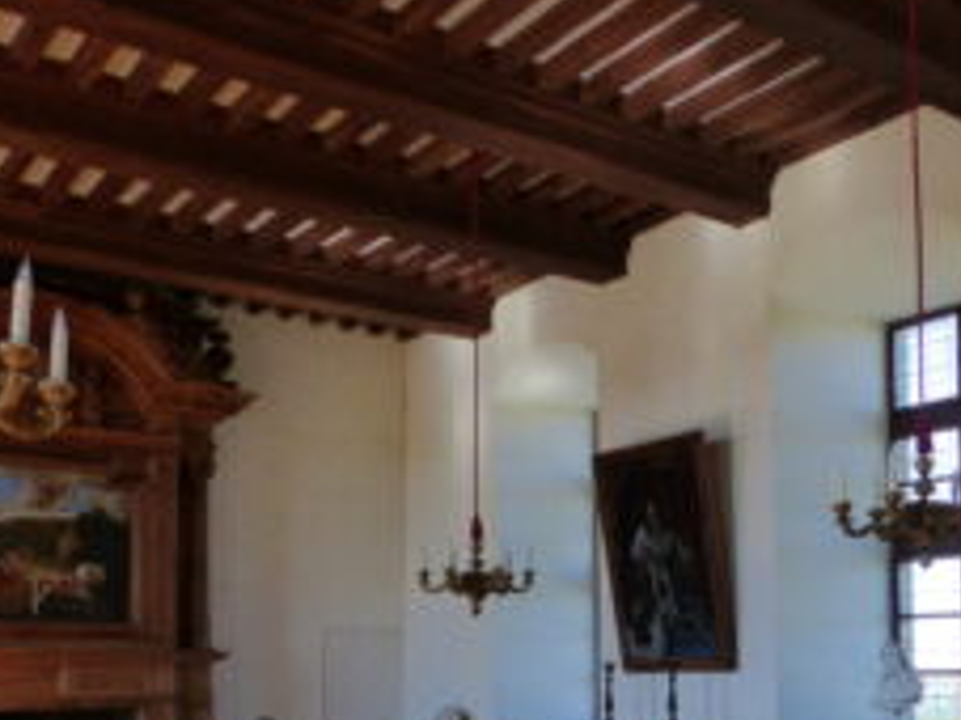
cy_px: 606
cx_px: 614
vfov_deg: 31.7
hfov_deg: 42.6
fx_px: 1221
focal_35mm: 44
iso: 200
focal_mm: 4.5
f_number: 2.8
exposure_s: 1/125
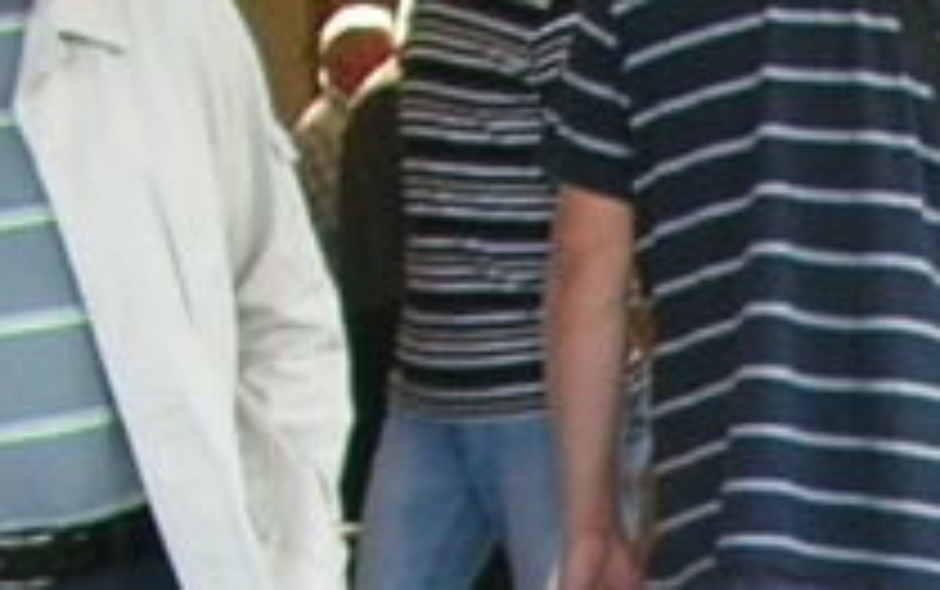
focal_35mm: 284
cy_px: 1333
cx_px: 1606
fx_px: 7281
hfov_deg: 7.2
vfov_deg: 4.5
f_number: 2.8
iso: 50
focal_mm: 5.8
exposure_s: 1/52.6
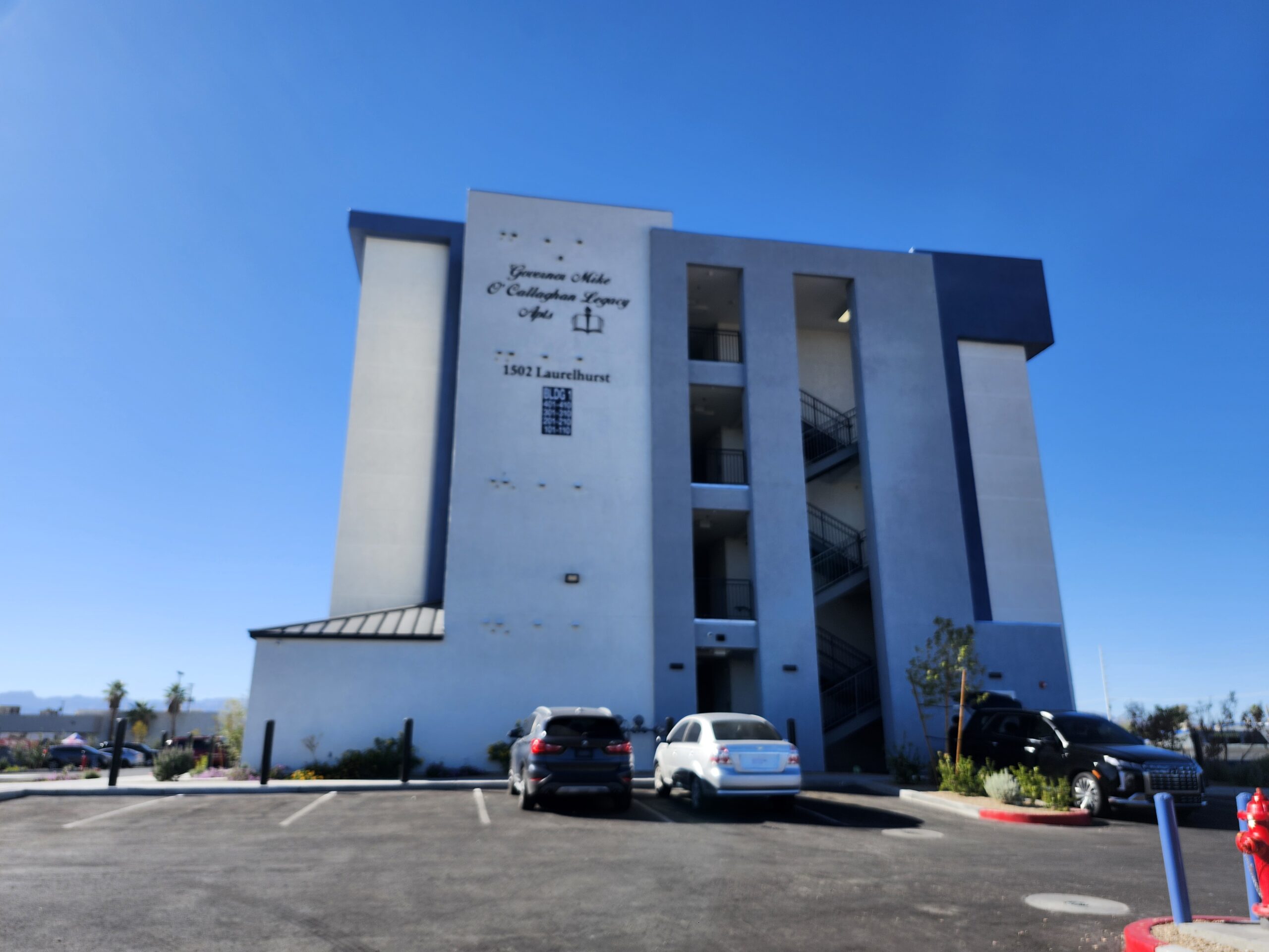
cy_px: 476
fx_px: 843
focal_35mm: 23
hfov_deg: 73.9
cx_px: 634
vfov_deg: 58.9
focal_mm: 5.54
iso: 25
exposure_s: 1/1123
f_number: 1.8
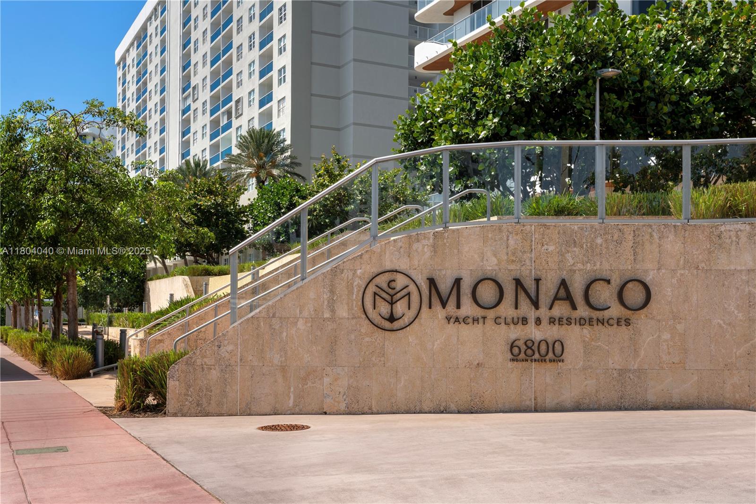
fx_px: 791
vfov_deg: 35.3
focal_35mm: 38
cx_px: 378
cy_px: 252
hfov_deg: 51.1
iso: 80
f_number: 11
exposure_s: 1/100
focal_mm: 37.7
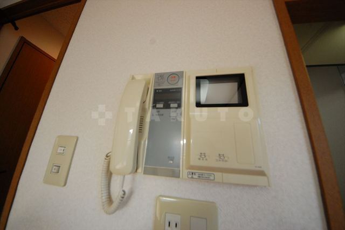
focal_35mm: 12
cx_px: 172
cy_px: 115
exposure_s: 1/100
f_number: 5
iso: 800
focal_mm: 8
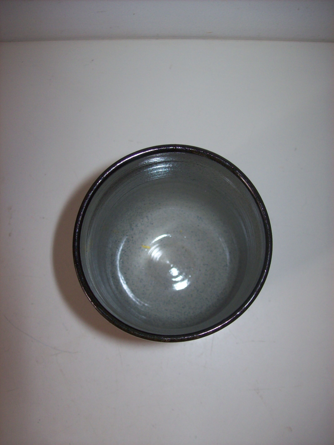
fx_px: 463
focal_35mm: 36
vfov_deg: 51.4
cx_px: 167
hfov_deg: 39.6
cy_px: 222
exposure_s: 1/64
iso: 80
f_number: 2.7
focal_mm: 6
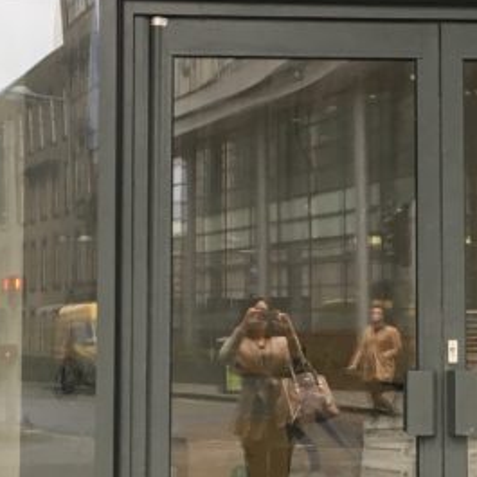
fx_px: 1543
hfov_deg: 17.3
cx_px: 423
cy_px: 193
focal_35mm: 99
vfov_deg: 17.6
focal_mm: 4.15
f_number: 2.2
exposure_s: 1/33
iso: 25
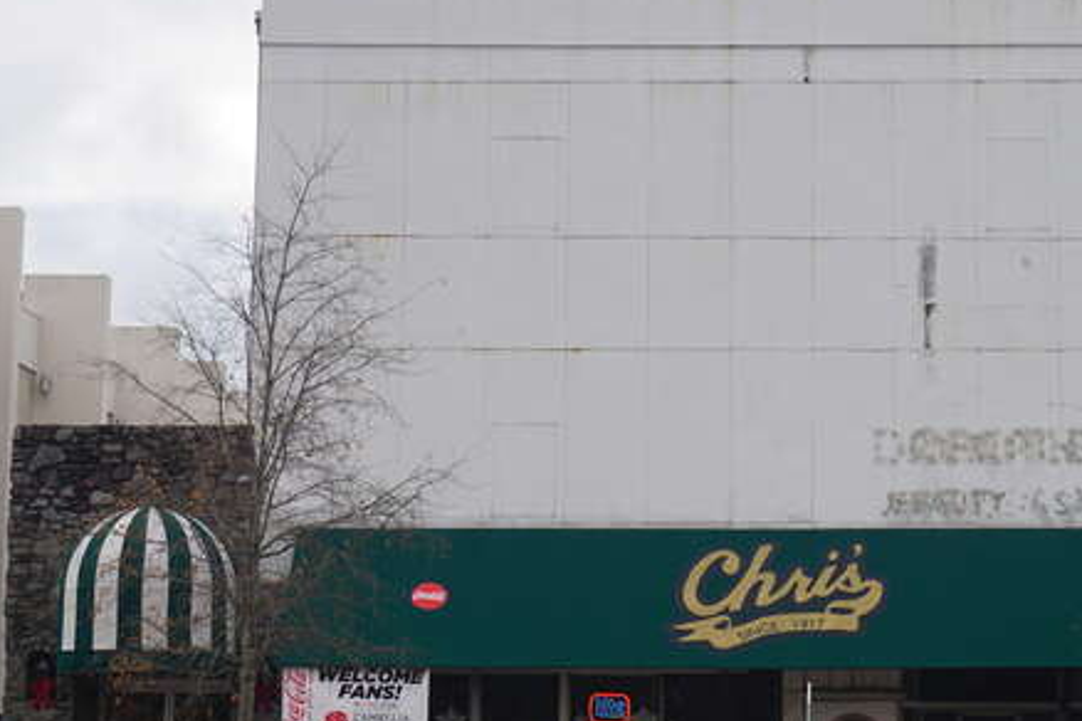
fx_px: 2552
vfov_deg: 16.1
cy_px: 406
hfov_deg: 23.8
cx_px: 729
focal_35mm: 85
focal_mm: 31
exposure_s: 1/100
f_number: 9
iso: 100
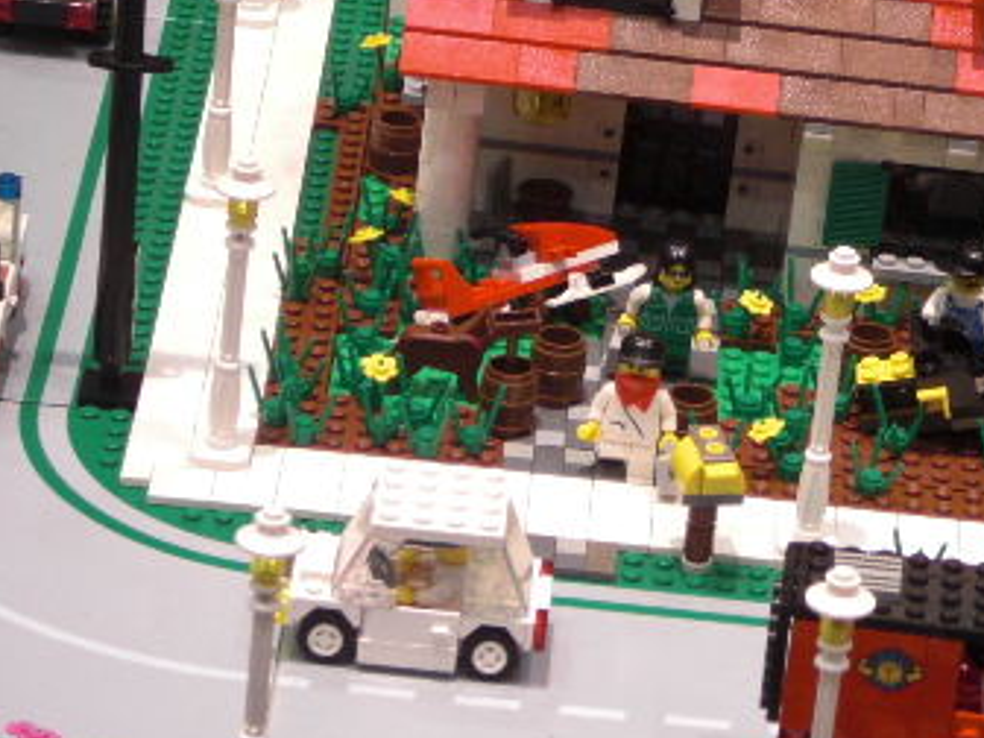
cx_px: 835
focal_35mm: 206
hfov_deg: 9.6
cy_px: 97
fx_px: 5856
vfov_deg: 7.2
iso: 200
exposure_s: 1/10
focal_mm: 18.9
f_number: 5.3
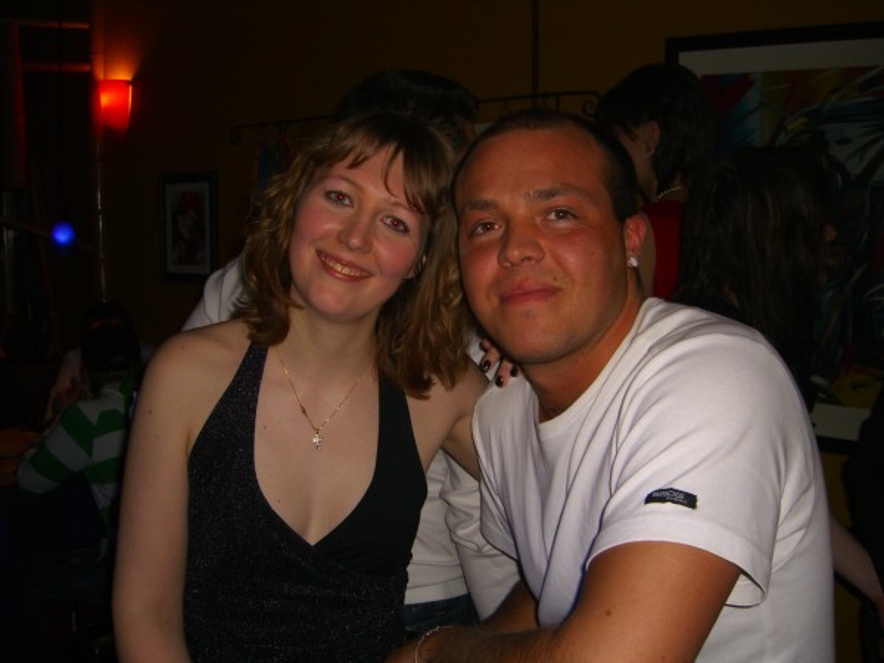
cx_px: 442
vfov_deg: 37.7
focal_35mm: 38
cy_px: 332
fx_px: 970
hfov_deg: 49.0
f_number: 2.8
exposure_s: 1/60
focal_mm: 7.9
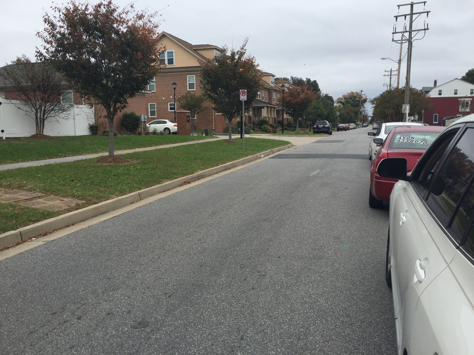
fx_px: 397
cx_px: 237
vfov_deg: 48.2
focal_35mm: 29
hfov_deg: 61.7
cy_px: 178
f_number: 2.2
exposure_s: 1/1099
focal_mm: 4.15
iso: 32
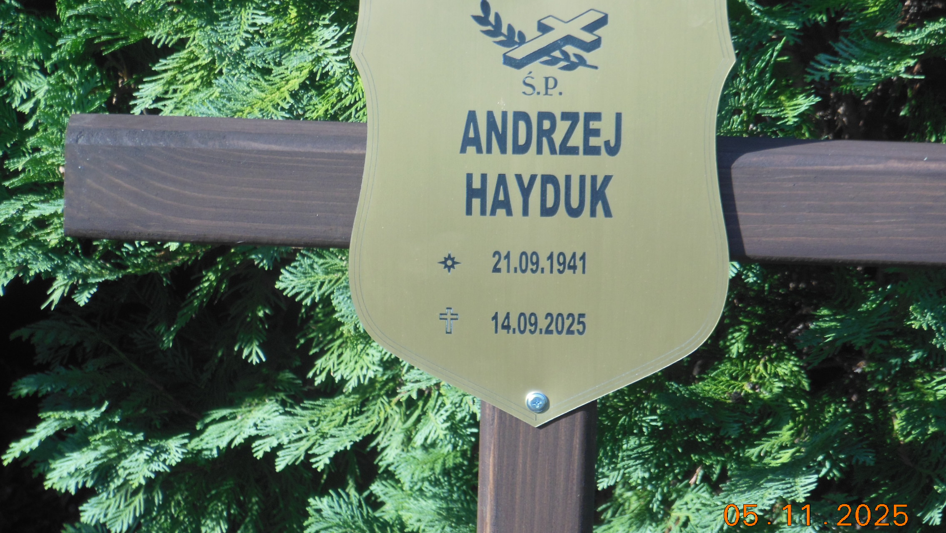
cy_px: 229
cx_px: 473
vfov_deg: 5.1
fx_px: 5995
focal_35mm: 239
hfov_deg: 9.0
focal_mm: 39.1
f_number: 5.7
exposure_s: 1/125
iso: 125
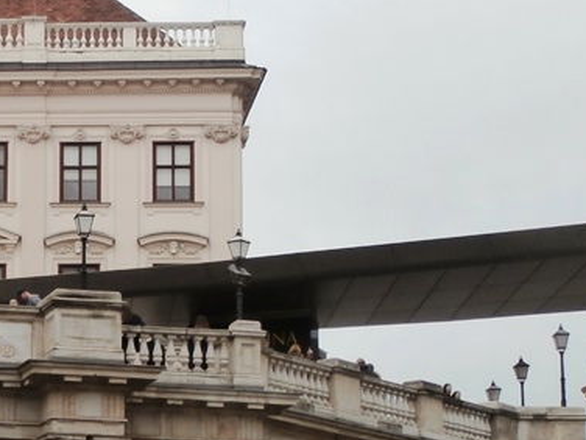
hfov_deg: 14.9
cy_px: 359
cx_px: -115
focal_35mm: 128
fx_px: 2167
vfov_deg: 11.5
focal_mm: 8.29
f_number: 4.2
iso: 100
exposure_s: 1/250
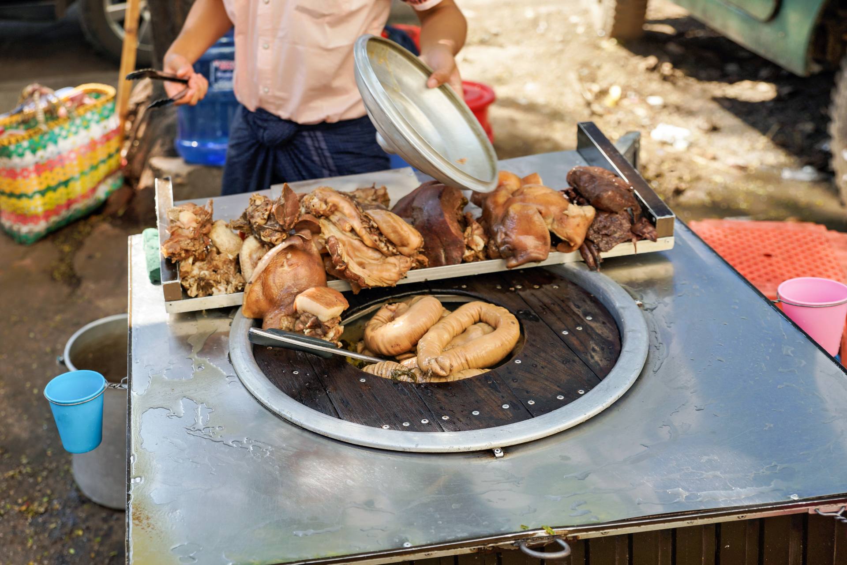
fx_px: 1176
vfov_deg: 27.0
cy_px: 282
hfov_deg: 39.6
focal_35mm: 50
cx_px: 424
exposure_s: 1/200
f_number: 4.5
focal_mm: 50
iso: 100
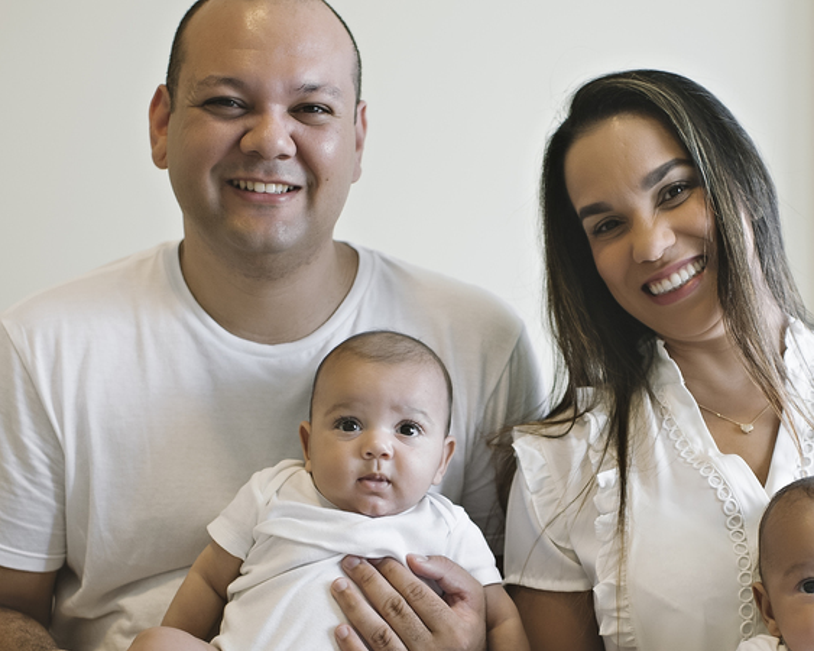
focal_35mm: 70
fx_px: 1686
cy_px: 502
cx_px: 534
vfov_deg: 21.6
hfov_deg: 27.0
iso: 400
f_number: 2.5
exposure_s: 1/200
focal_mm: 35
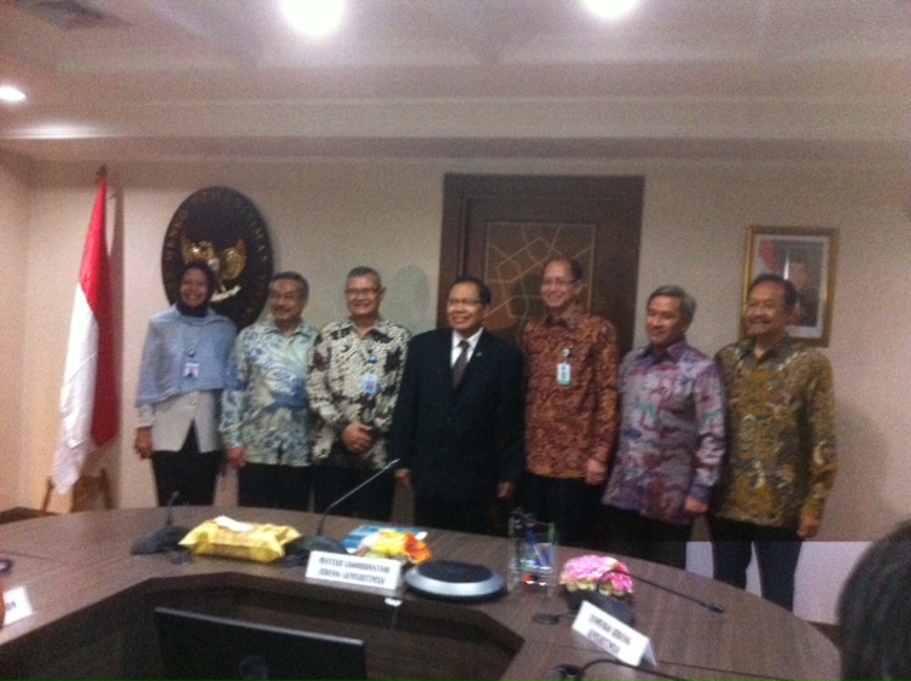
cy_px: 340
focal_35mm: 35
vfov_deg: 40.6
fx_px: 920
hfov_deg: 52.7
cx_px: 456
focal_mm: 3.85
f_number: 2.8
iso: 640
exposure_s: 1/15
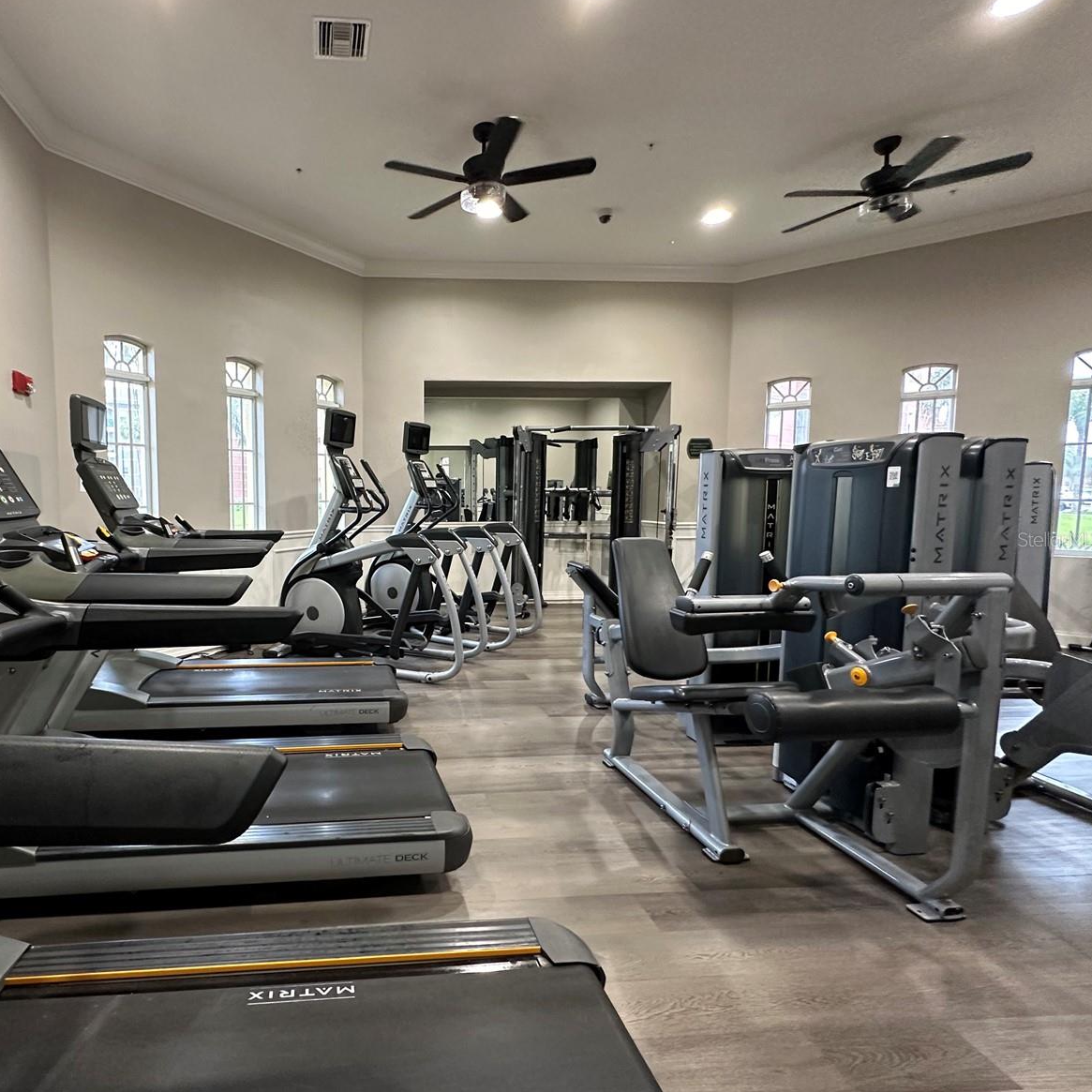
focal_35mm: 17
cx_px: 356
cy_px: 539
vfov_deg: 84.0
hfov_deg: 80.9
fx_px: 607
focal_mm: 2.22
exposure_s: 1/60
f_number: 2.2
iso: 400
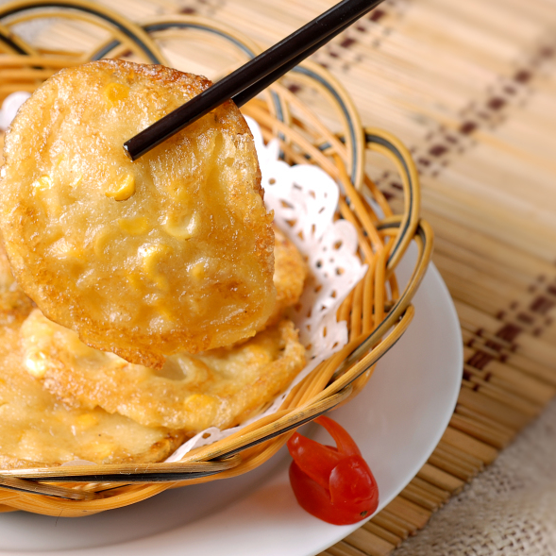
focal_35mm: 133
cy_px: 276
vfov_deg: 13.1
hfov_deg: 13.1
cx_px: 124
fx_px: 2417
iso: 100
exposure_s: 1/160
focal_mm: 60
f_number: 8
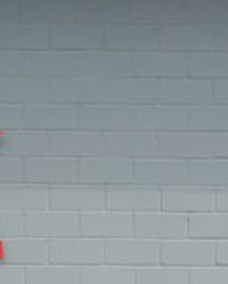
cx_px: 536
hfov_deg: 7.8
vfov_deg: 10.1
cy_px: 430
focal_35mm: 184
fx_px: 1549
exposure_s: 1/400
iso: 200
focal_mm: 21.4
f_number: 5.6
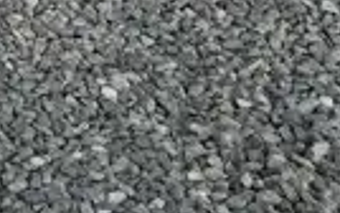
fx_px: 1688
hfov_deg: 8.8
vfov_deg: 5.9
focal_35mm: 182
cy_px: -692
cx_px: -771
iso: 12
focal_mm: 6.3
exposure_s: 1/180
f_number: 1.7
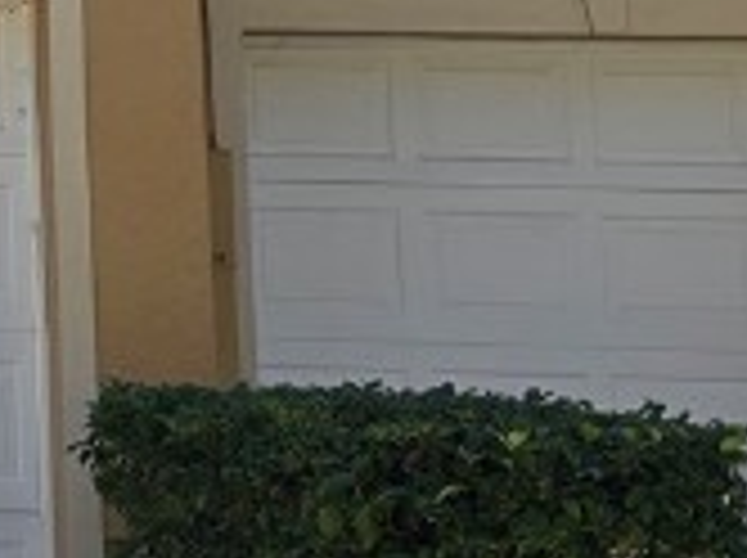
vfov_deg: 10.1
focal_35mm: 142
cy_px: -225
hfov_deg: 12.2
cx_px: -801
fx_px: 3060
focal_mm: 6.3
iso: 12
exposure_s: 1/327
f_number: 1.7
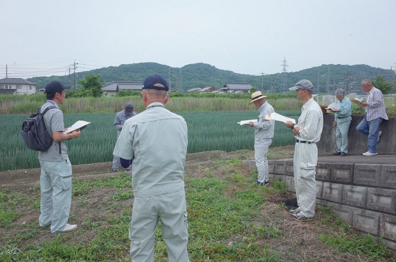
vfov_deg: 46.2
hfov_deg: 65.6
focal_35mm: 28
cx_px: 198
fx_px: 307
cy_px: 131
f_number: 5.6
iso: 250
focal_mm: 18.3
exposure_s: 1/100
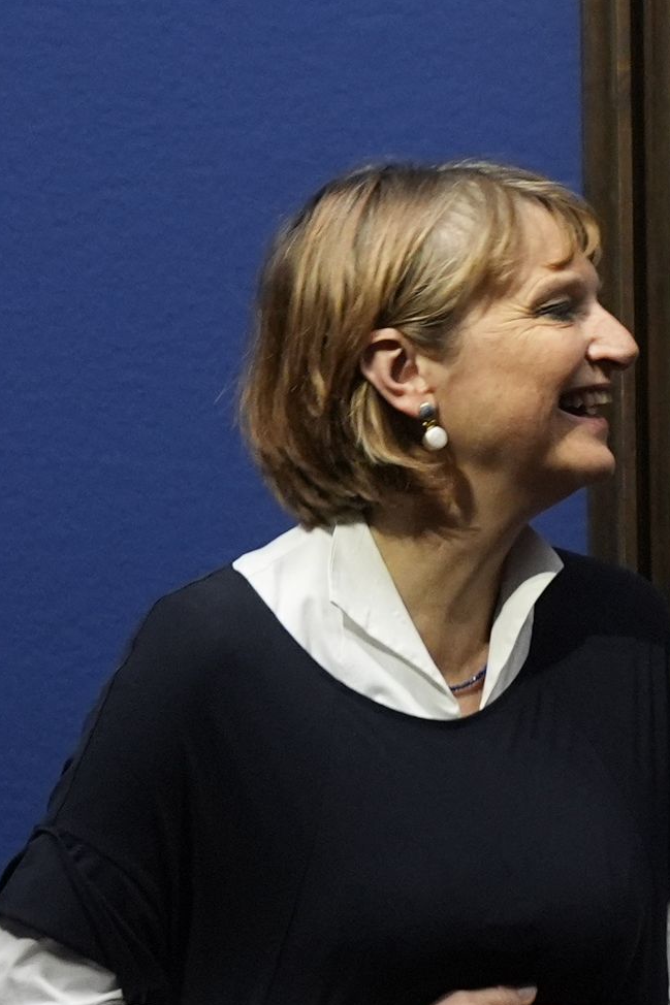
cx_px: 1230
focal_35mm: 152
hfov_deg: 8.6
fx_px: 4245
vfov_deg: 13.5
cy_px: 297
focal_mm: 37
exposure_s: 1/80
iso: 2500
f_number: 4
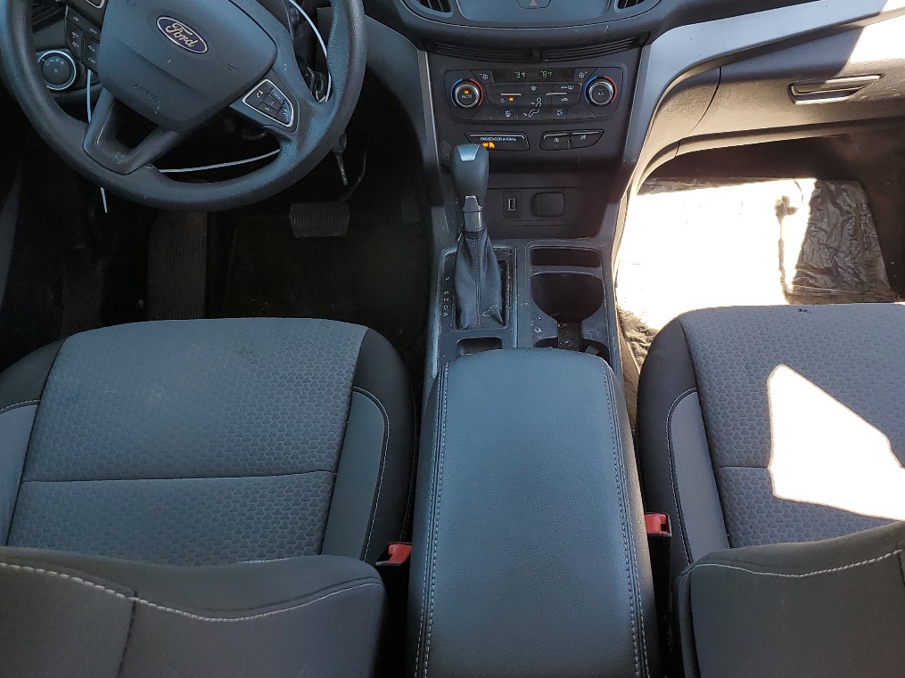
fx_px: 1072
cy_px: 293
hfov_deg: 45.6
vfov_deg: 35.1
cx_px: 522
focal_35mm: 41
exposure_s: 1/233
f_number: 1.5
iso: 50
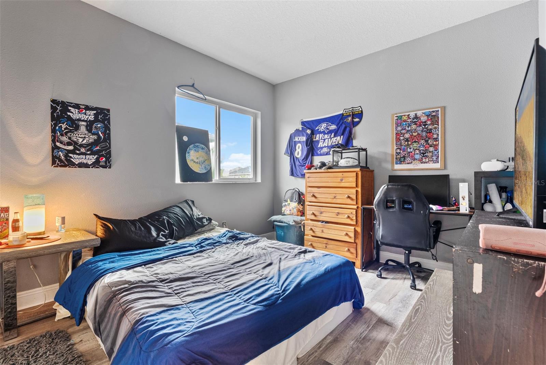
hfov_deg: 96.7
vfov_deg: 73.8
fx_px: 243
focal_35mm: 16
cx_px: 273
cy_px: 182
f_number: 9
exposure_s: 2
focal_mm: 16
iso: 250
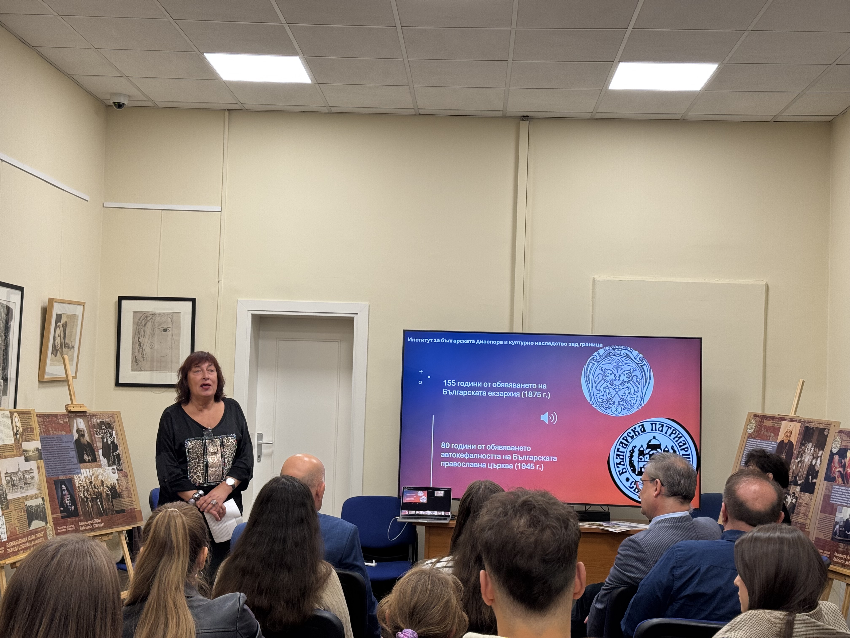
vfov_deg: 30.3
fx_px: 1179
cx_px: 425
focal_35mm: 48
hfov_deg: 39.7
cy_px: 319
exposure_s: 1/50
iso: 50
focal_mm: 6.76
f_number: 1.78
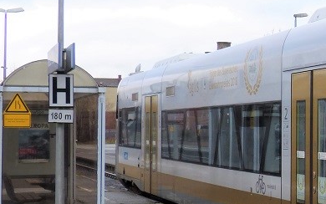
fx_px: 898
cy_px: 117
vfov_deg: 13.0
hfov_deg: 18.7
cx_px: 453
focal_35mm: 101
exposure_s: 1/125
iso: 100
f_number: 3.5
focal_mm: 5.4
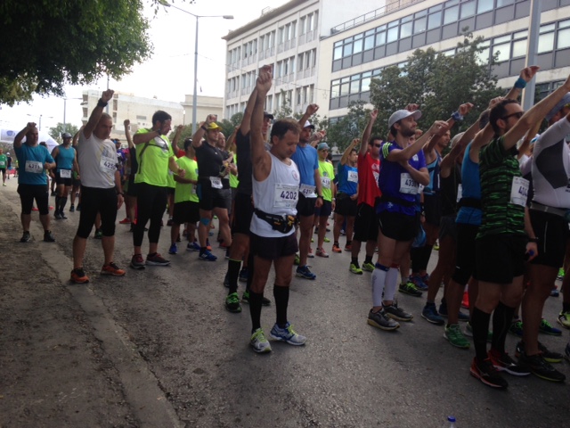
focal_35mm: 33
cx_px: 285
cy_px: 214
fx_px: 543
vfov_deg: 42.9
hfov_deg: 55.4
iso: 50
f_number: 2.4
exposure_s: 1/184
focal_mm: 4.12
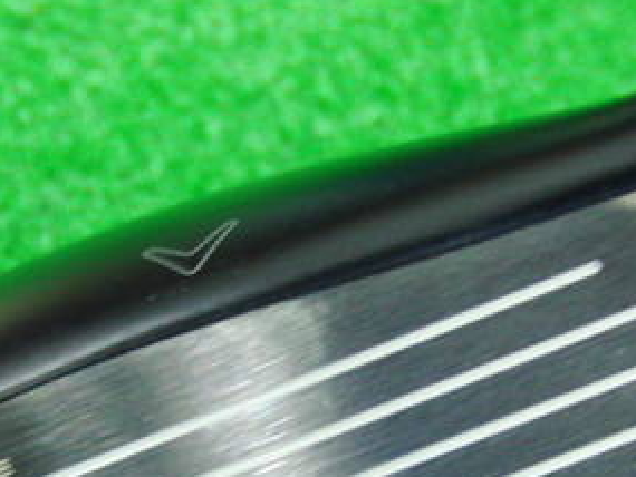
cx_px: 355
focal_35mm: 83
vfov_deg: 17.4
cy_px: 473
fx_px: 1526
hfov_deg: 23.5
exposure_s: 1/13
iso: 400
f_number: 3.6
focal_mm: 6.42
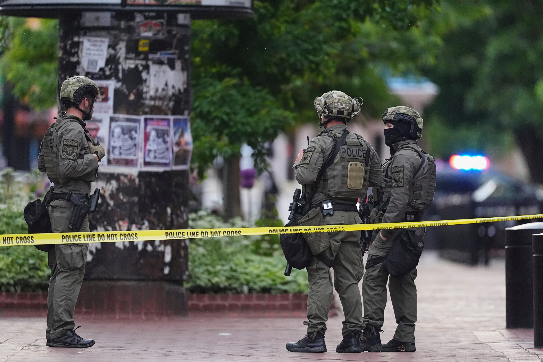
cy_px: 181
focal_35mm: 600
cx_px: 272
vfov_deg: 2.3
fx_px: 9050
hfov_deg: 3.4
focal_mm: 600
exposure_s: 1/1250
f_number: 4
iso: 5000
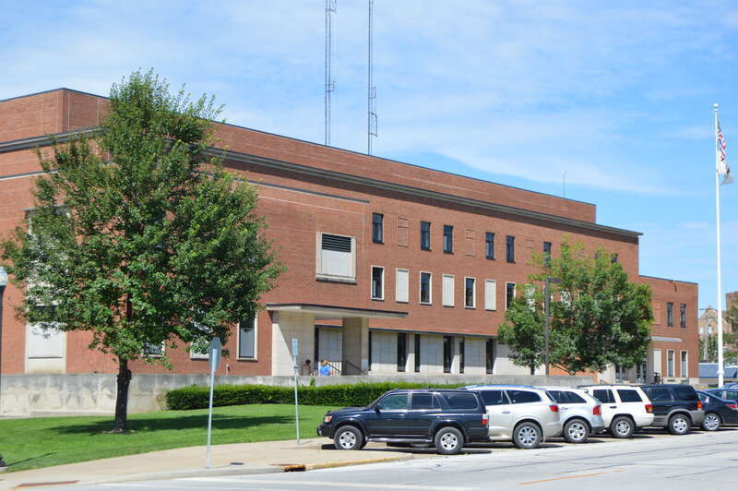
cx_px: 369
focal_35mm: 68
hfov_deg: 29.9
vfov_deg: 20.1
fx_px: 1383
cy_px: 246
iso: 100
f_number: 8
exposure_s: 1/250
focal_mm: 45
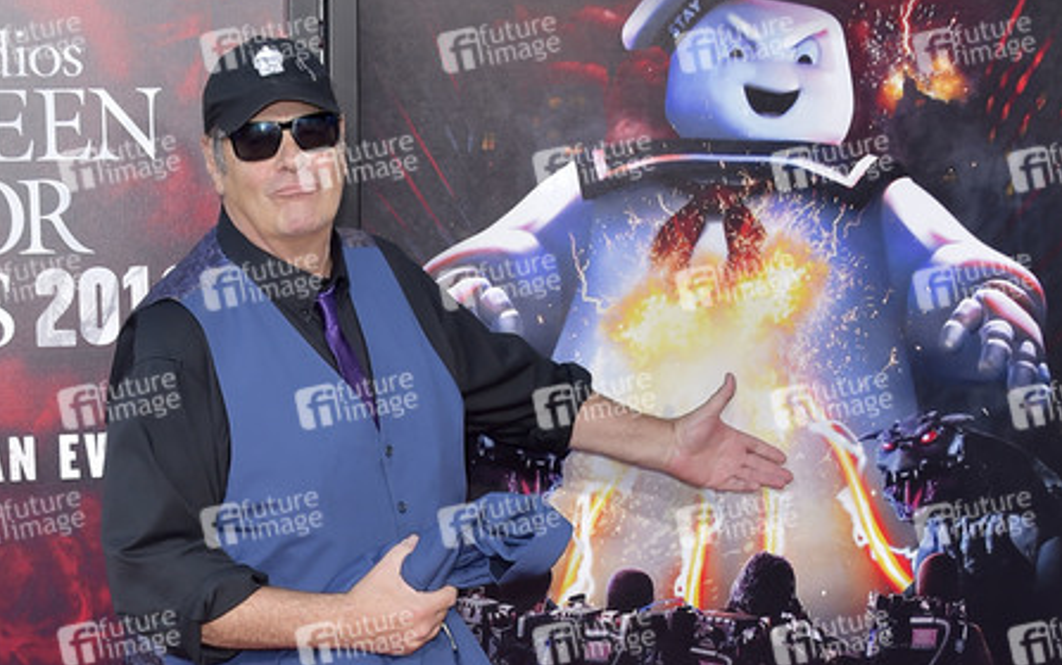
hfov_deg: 48.2
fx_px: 1187
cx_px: 530
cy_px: 342
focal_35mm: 41
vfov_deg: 31.3
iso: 320
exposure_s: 1/250
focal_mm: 40
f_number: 7.1
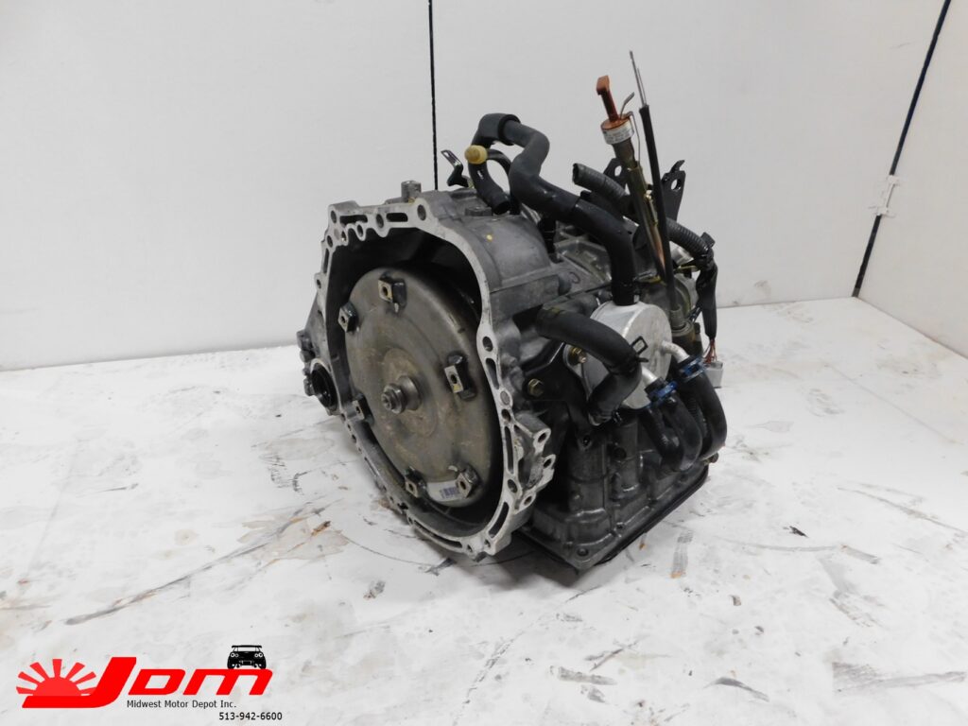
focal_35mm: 23
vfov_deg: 58.9
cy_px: 363
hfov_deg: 73.9
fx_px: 643
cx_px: 484
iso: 400
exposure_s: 1/15
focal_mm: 4
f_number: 3
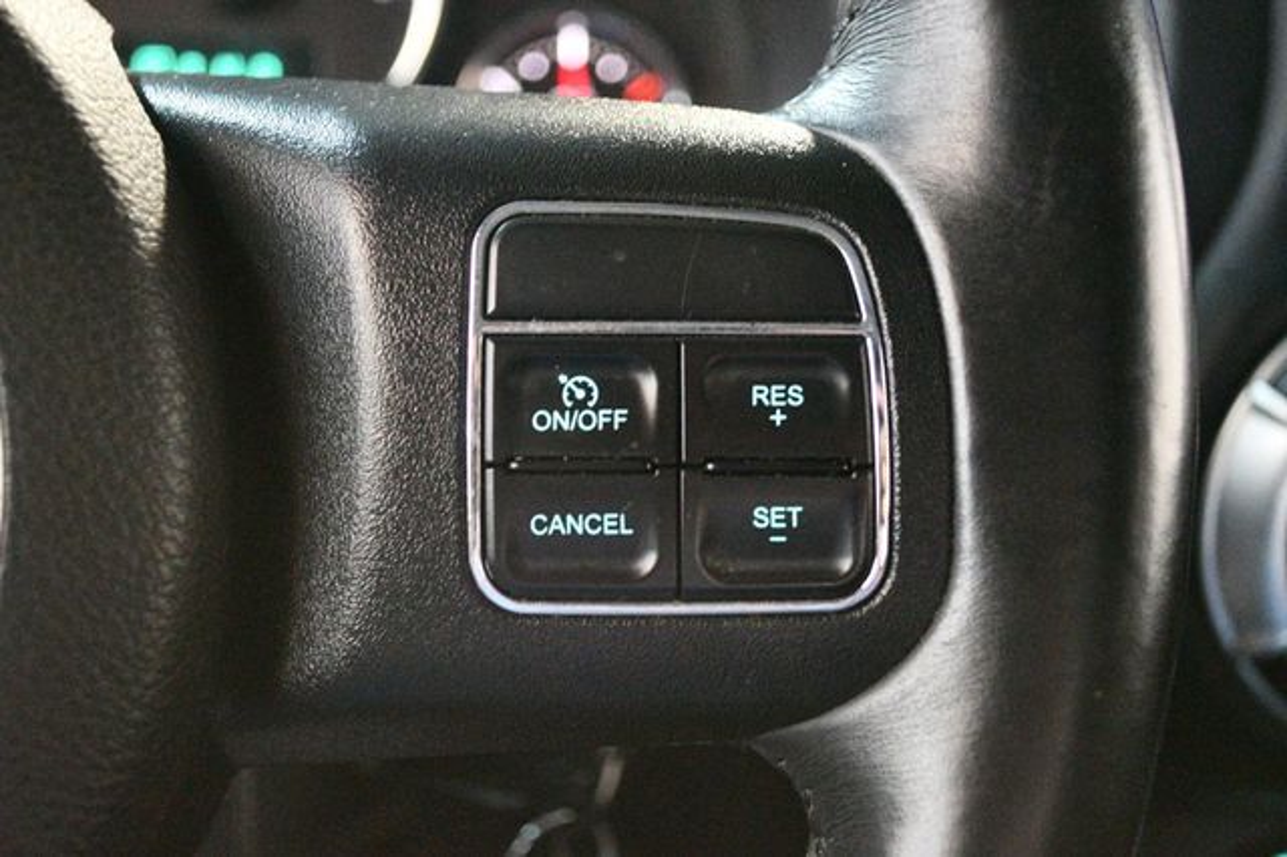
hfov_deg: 38.9
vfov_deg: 26.5
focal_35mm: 51
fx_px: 1822
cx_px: 644
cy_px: 428
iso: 12800
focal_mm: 34
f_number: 5
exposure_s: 1/40
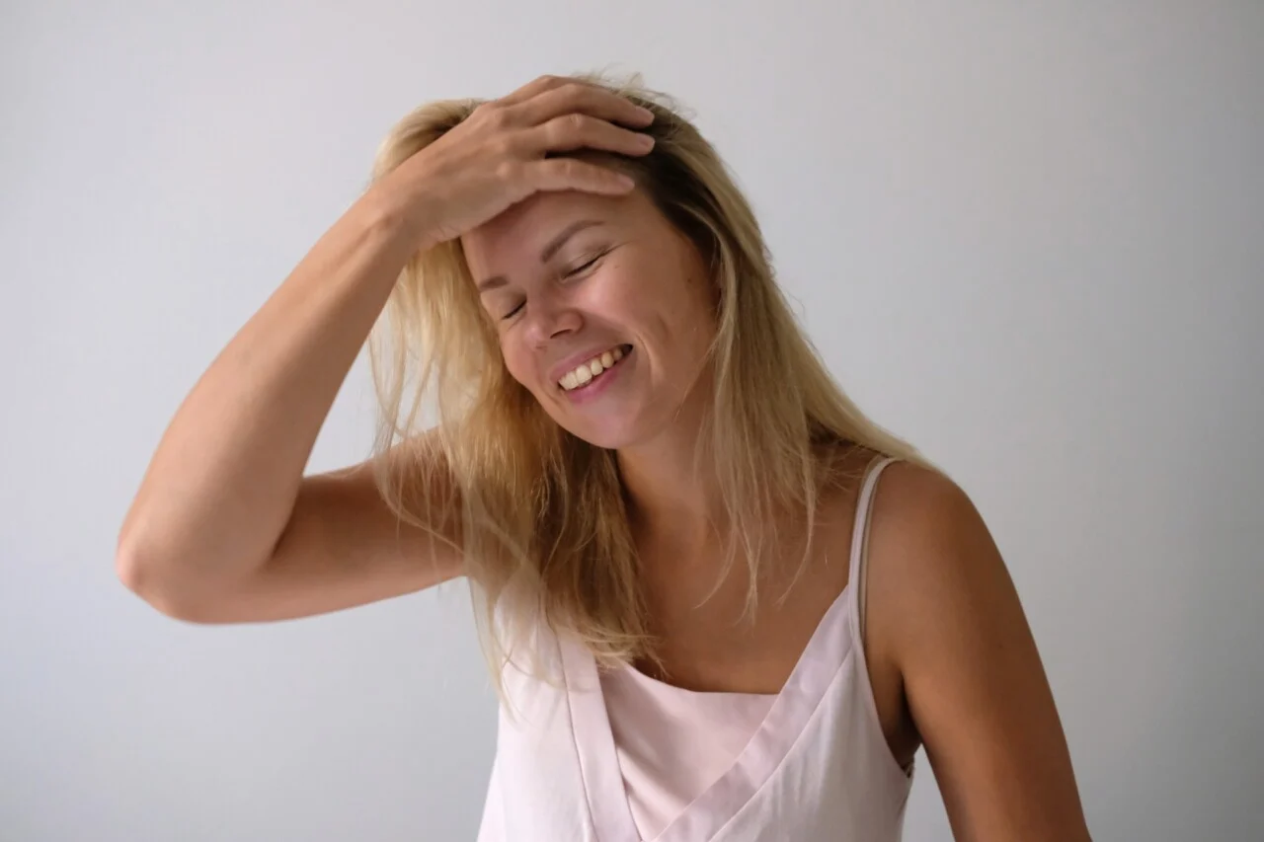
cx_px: 632
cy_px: 421
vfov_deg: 32.6
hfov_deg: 47.4
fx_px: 1439
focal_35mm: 41
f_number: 4
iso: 3200
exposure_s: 1/52
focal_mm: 27
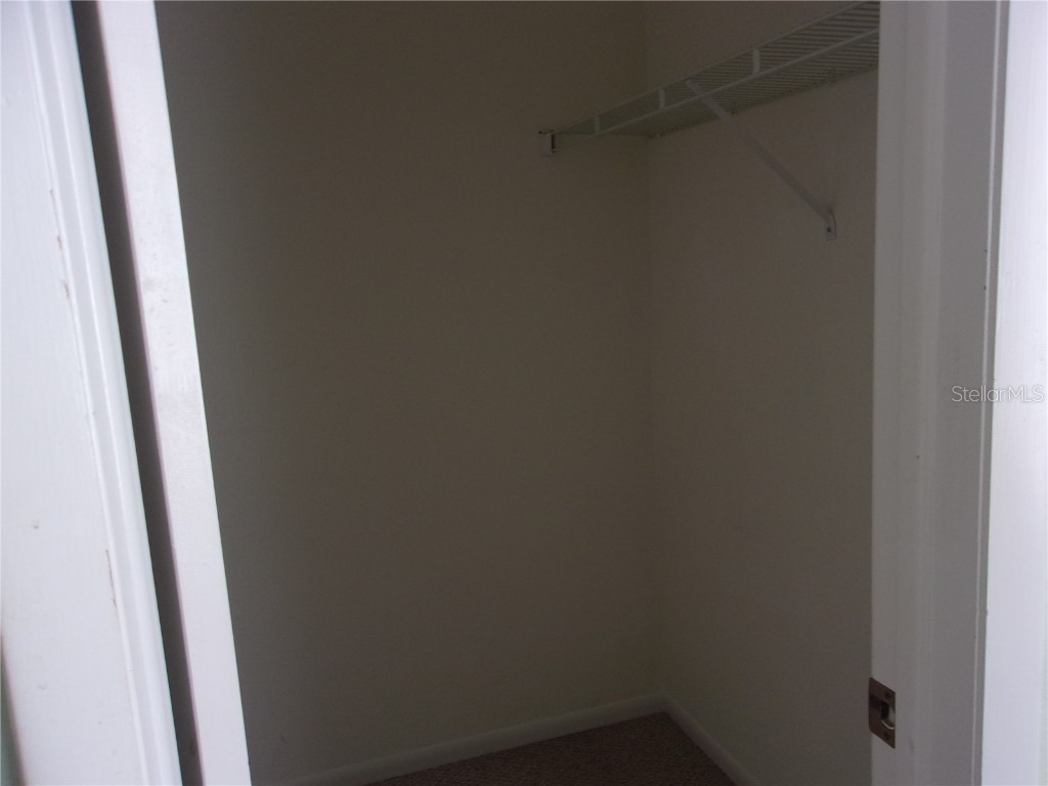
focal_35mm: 27
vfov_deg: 51.4
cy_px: 393
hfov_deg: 65.3
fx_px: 817
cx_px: 524
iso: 122
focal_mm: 4.9
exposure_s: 1/34
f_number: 3
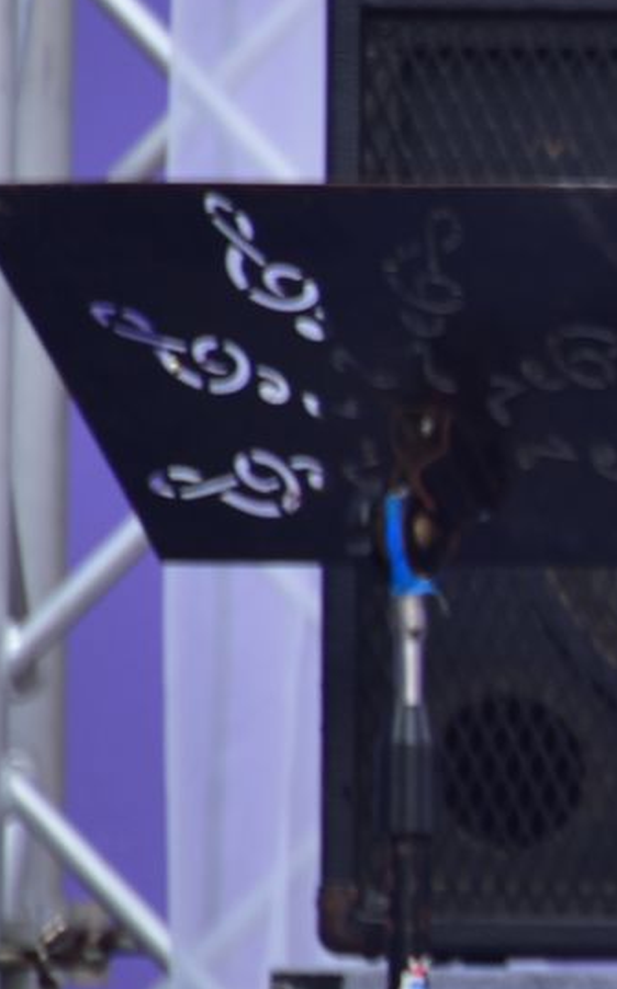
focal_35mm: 1090
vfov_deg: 1.9
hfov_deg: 1.2
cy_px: 630
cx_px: 2286
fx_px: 29341
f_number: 6.3
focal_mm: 230
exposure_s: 1/200
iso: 200
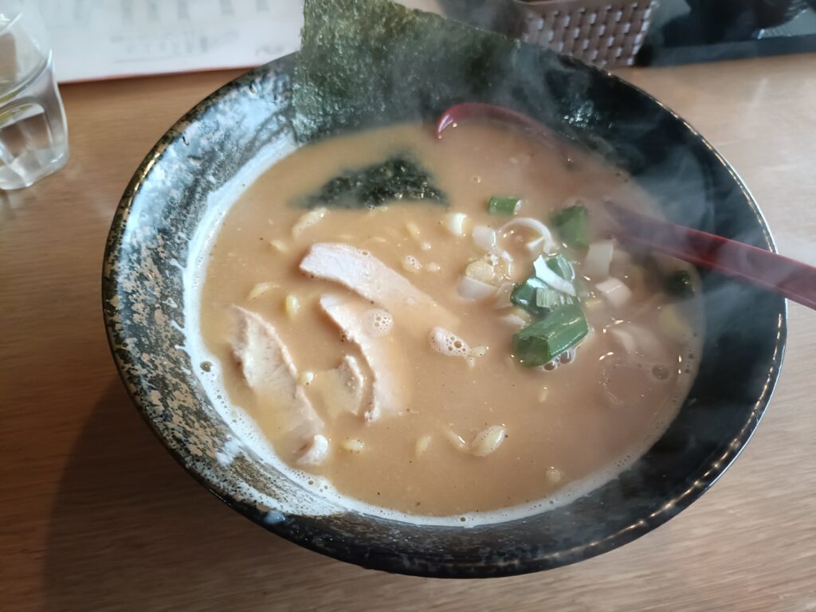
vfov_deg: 54.9
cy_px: 306
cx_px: 408
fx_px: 589
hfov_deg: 69.4
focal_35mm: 25
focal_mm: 4.7
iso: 3200
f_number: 1.7
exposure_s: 1/170
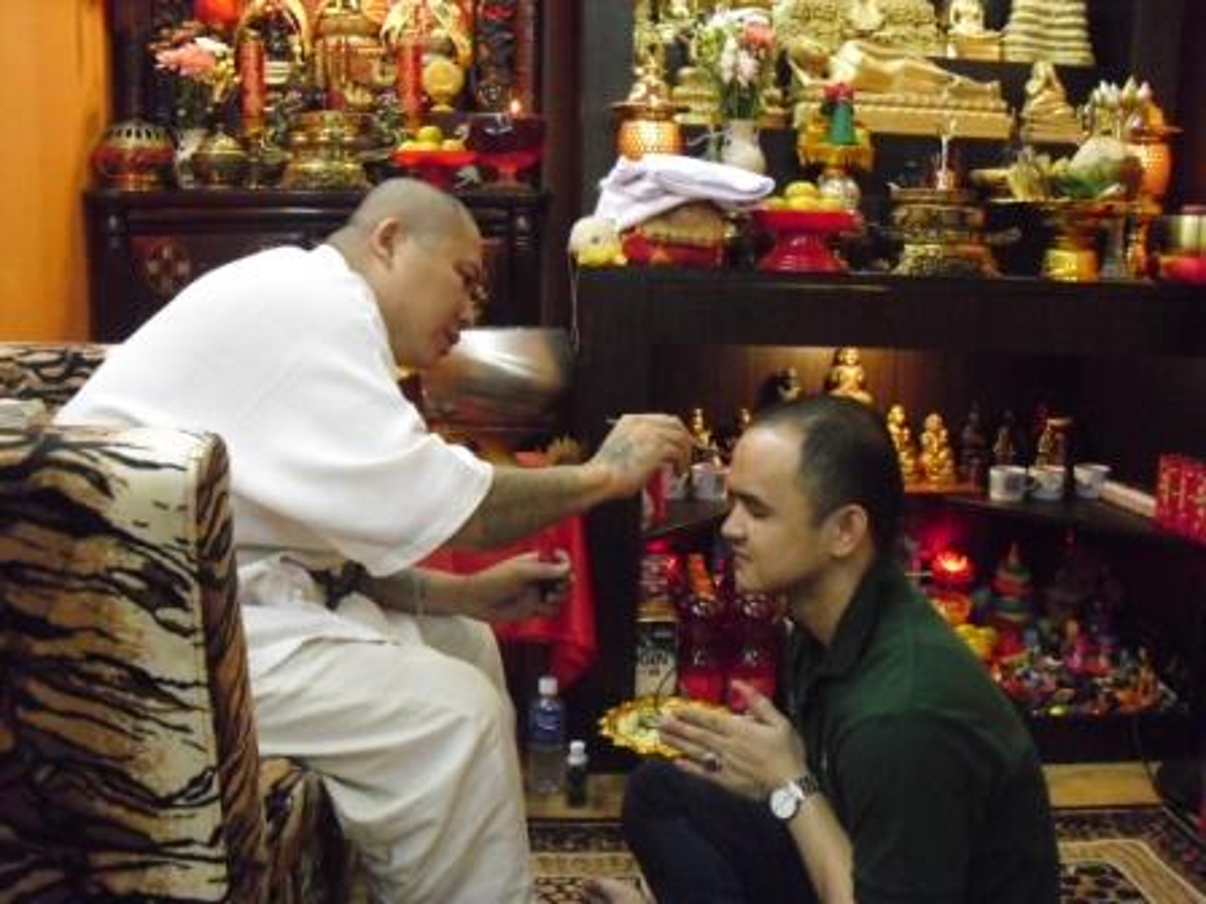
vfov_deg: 39.7
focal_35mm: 36
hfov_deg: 51.4
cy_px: 452
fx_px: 1254
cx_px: 603
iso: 800
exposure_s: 1/50
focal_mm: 6.3
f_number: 3.1
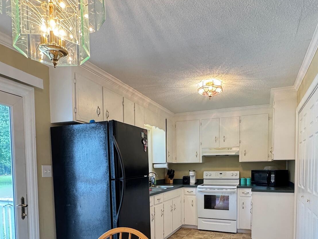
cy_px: 182
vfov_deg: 50.7
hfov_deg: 67.3
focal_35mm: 26
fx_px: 239
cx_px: 165
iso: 400
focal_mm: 2.22
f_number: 2.2
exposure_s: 1/60
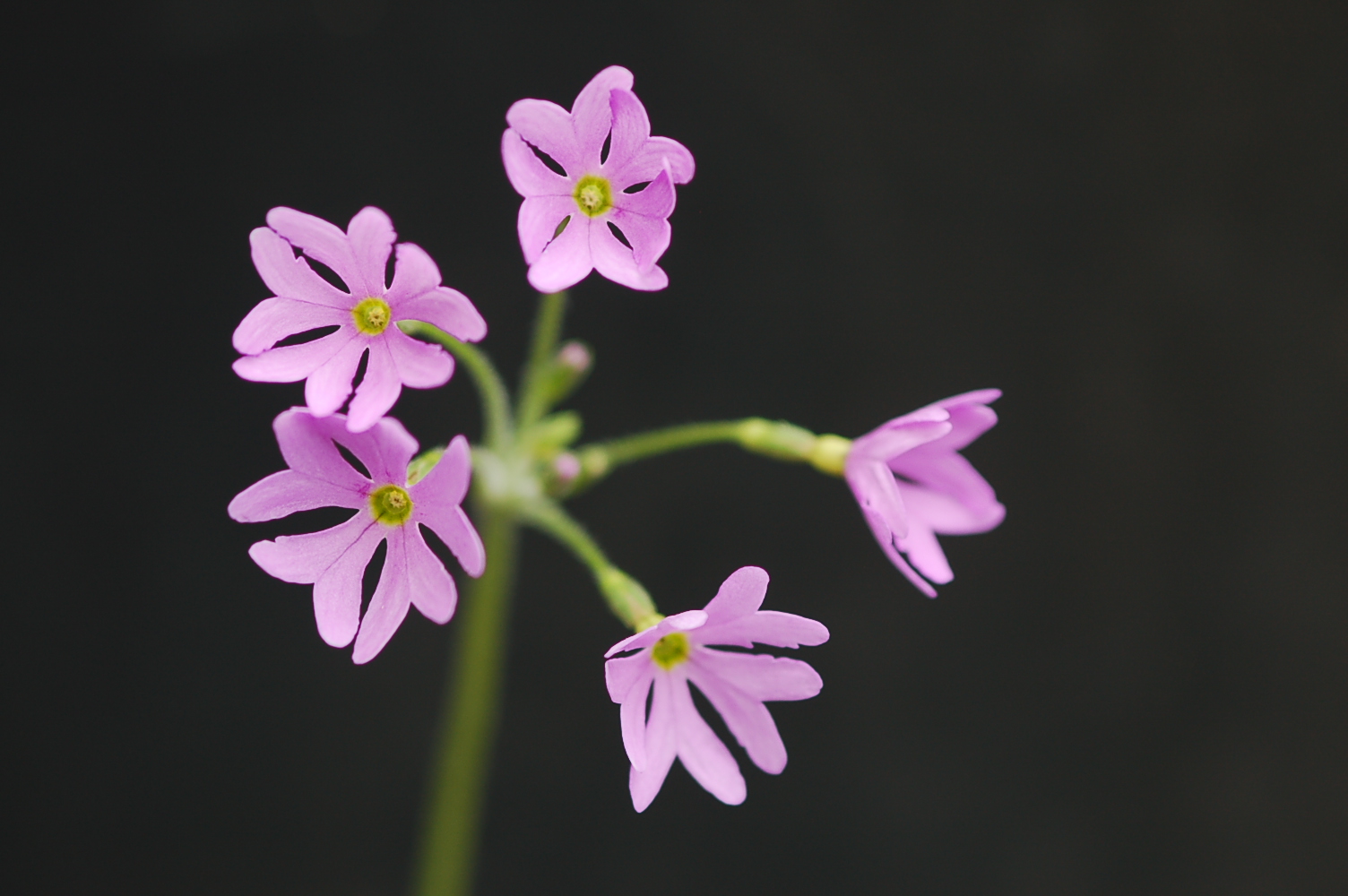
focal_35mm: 158
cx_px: 674
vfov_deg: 8.7
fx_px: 5892
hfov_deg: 13.1
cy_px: 448
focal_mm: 105
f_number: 4
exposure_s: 1/200
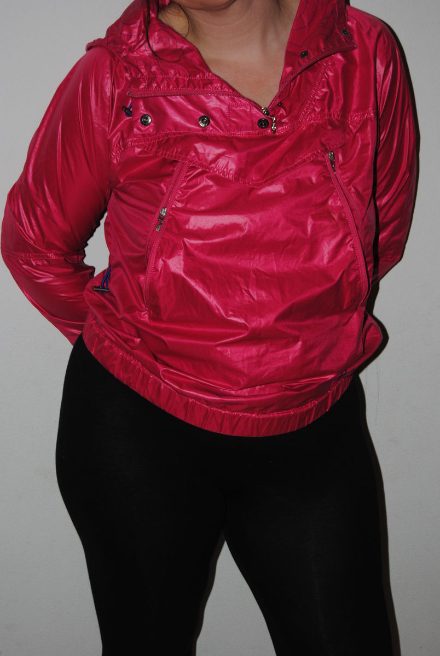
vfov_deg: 29.8
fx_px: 1233
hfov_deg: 20.2
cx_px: 220
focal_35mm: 68
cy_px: 328
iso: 200
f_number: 5.3
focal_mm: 45
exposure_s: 1/60
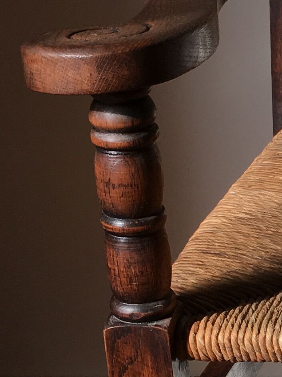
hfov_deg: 11.0
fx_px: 1347
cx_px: 540
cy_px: 223
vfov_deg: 15.9
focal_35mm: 124
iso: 25
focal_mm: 4.15
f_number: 2.2
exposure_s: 1/100
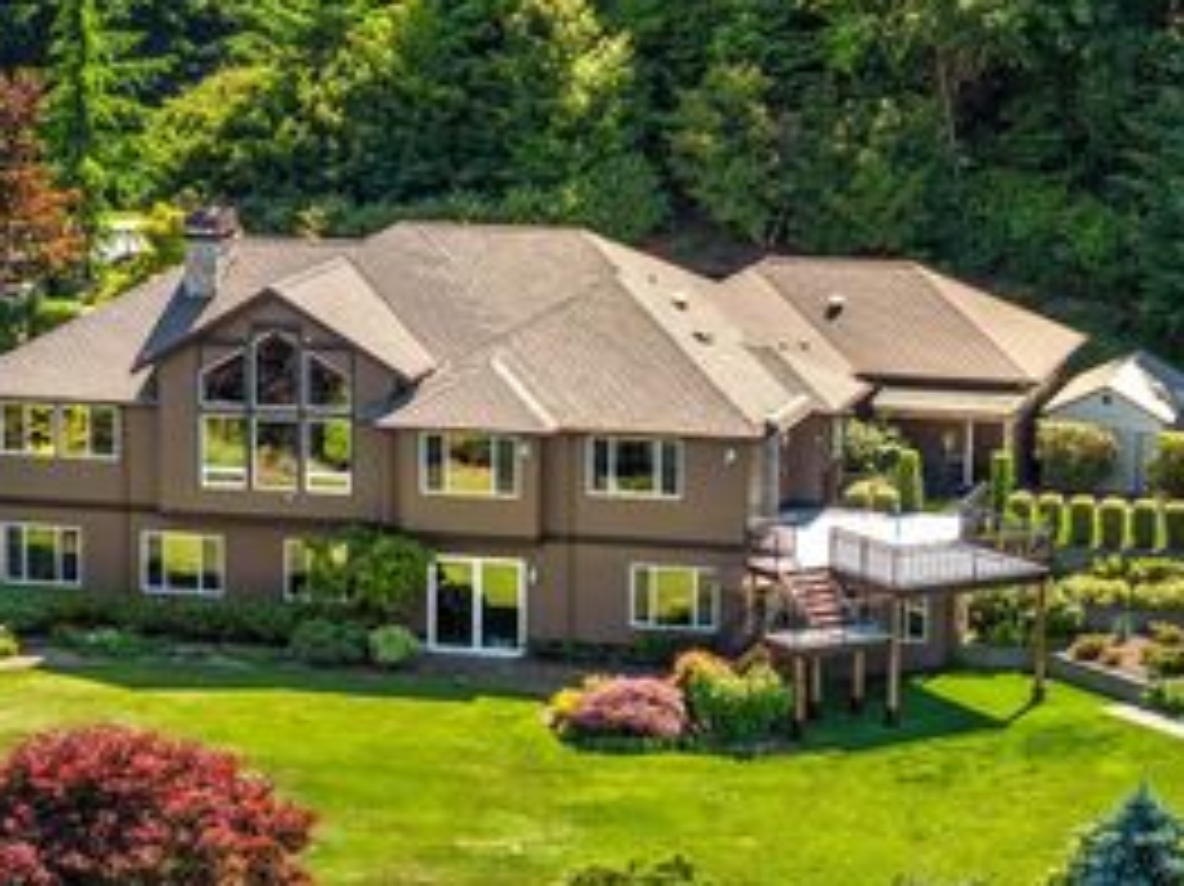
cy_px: 742
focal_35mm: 133
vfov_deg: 11.1
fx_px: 4547
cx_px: 464
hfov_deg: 14.8
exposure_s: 1/640
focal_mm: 19.35
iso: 100
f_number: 2.8
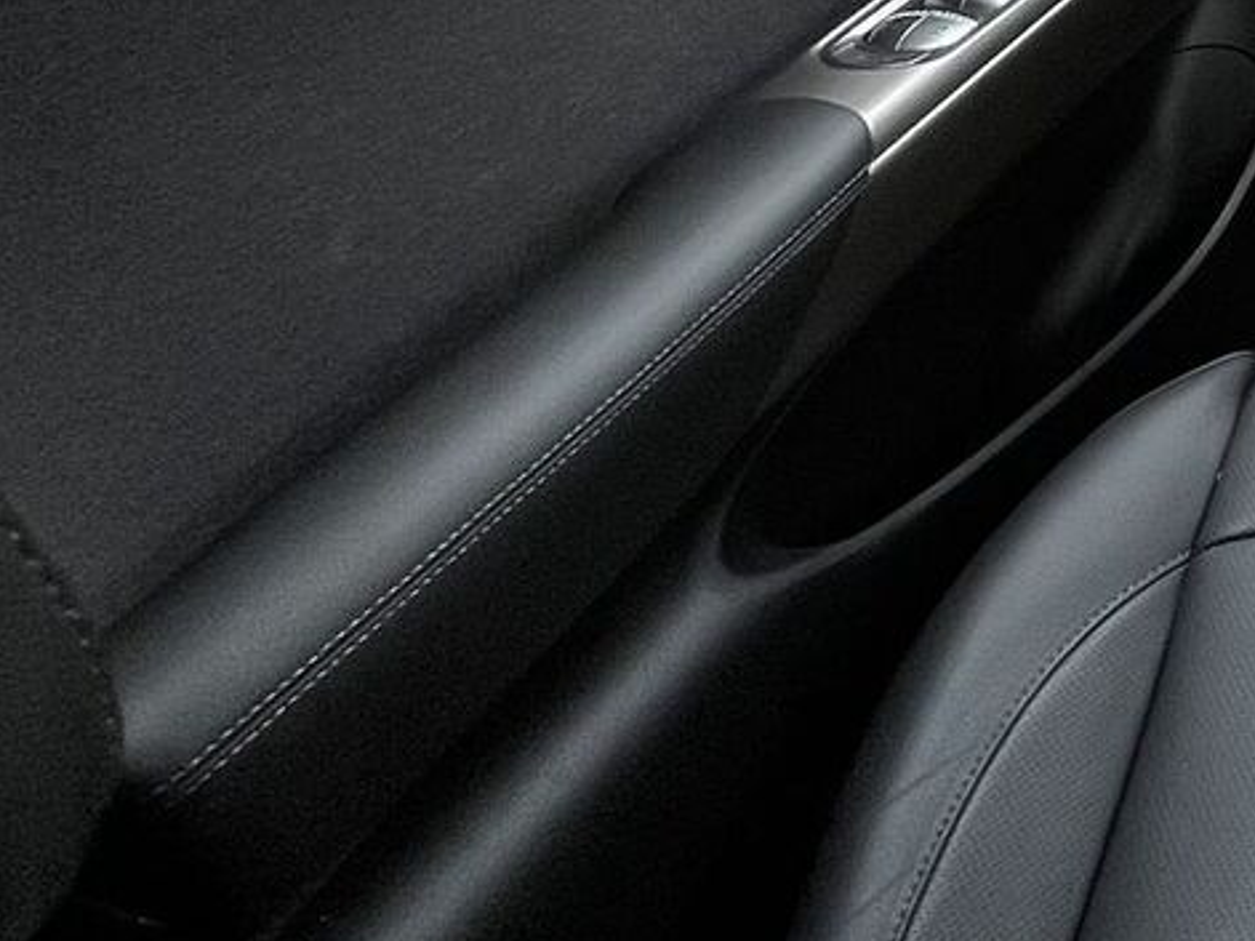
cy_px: -480
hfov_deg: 20.7
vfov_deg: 22.5
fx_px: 1921
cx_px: 2385
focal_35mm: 53
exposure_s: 1/99
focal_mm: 1.57
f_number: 1.8
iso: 64
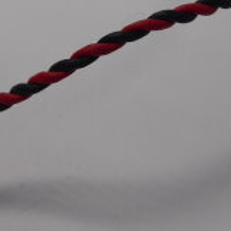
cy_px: 58
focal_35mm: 83
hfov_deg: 20.9
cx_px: 130
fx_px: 627
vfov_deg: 20.7
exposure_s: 1/60
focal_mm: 4.3
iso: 125
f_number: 3.3
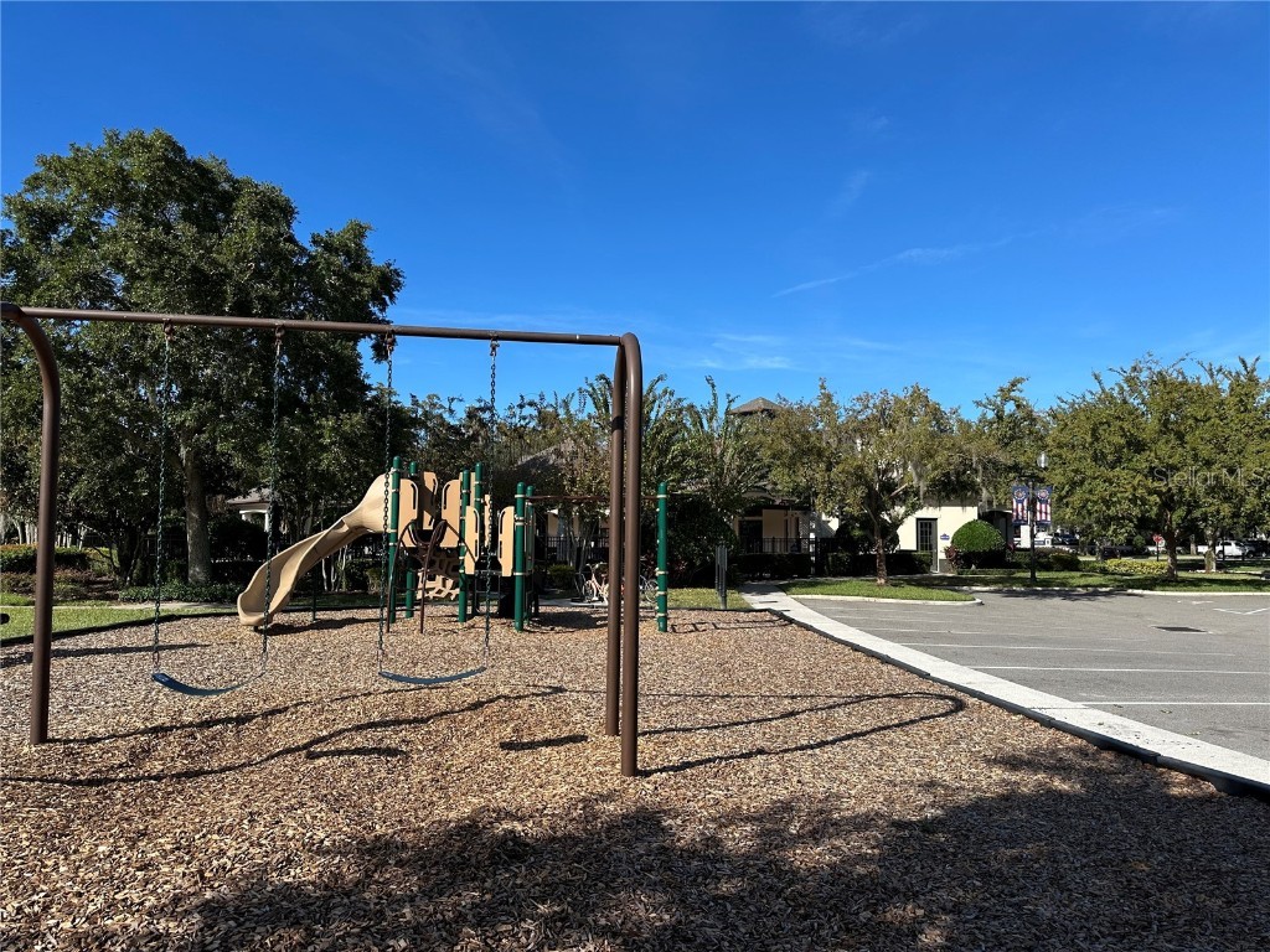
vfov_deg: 56.8
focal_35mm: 24
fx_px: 881
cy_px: 476
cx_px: 635
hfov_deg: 71.6
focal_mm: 6.86
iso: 80
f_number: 1.78
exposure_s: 1/3717
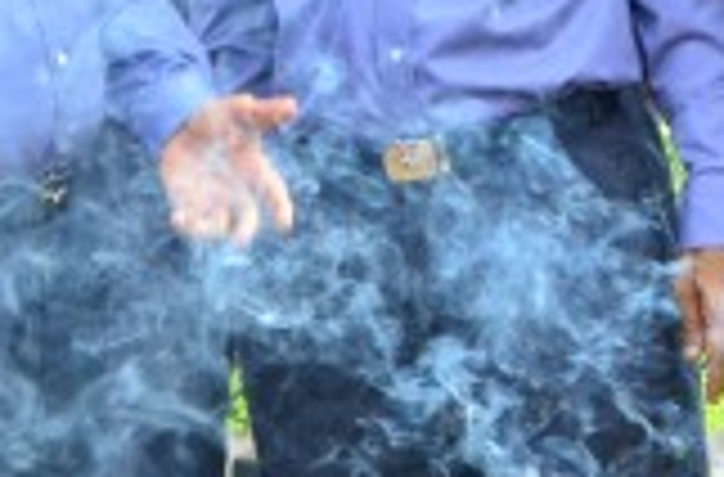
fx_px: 3586
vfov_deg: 7.5
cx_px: 1057
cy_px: -196
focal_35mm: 179
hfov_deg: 11.1
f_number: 11
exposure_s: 1/100
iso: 320
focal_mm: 32
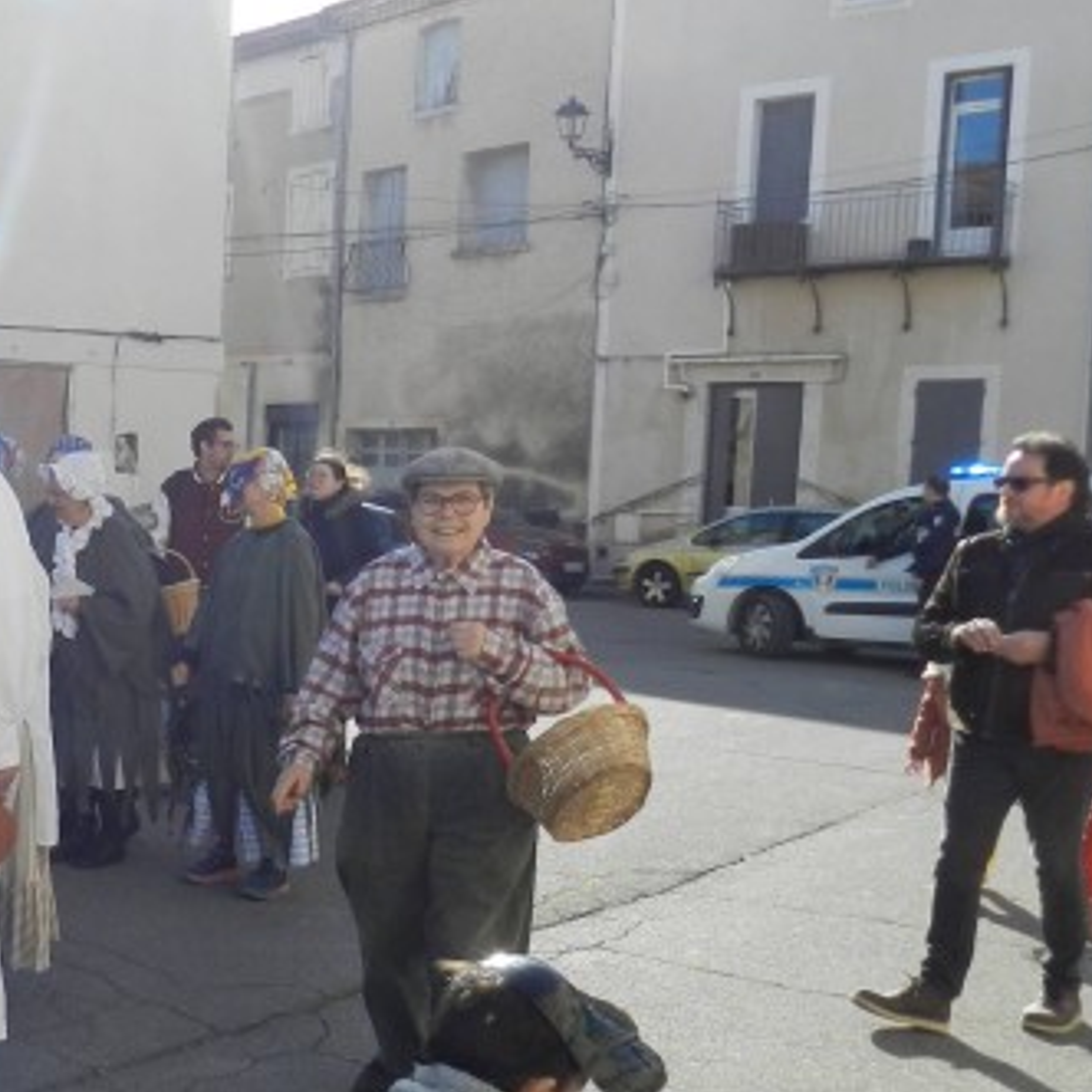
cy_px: 612
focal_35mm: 49
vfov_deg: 34.6
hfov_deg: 31.5
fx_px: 1749
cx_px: -49
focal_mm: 4
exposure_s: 1/1000
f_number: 3.4
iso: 160
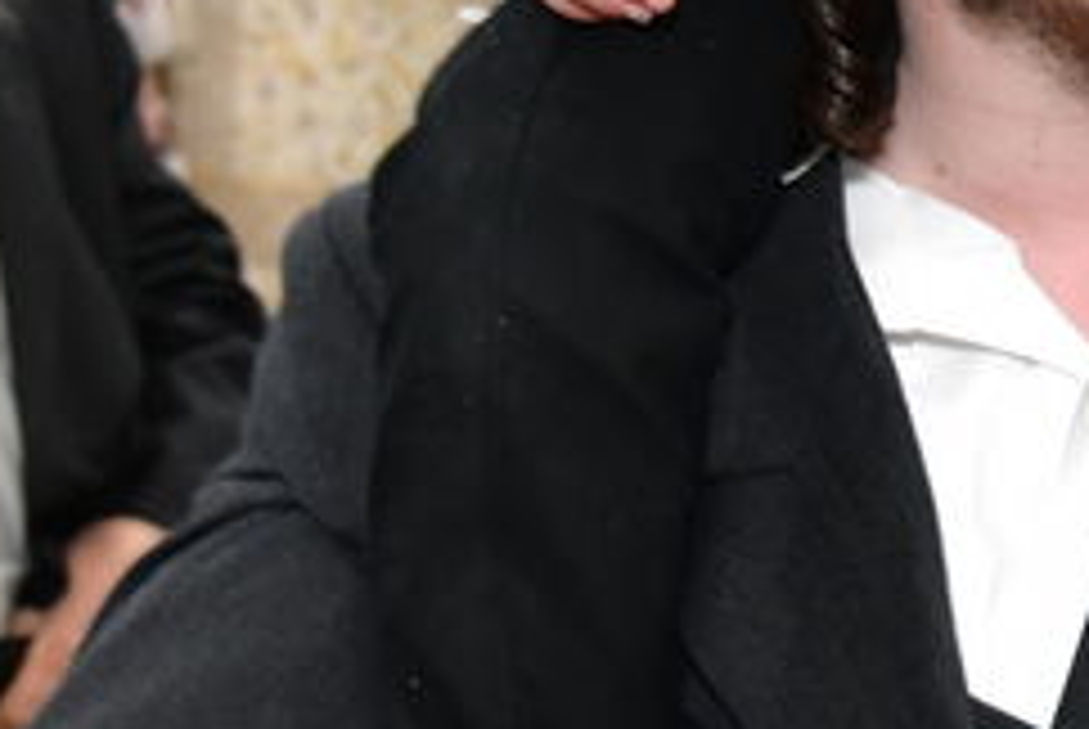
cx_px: 1814
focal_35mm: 179
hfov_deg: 10.9
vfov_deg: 7.5
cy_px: -583
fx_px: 5421
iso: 1600
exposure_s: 1/100
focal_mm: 31
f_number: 5.6
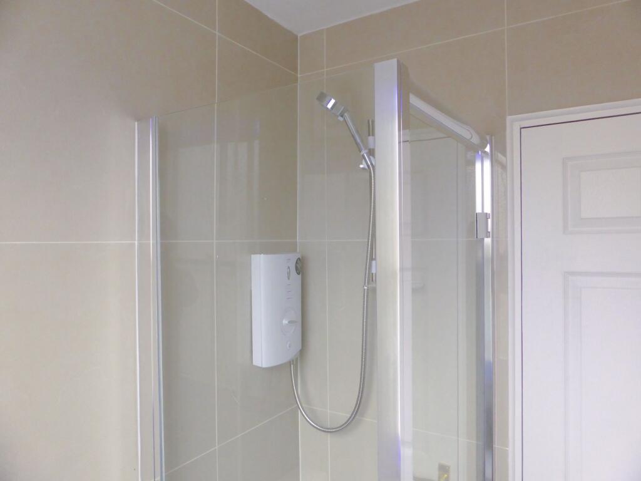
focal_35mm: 24
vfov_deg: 56.8
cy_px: 240
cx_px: 320
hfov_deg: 71.6
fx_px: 444
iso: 400
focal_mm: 4.3
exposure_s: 1/50
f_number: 4.5
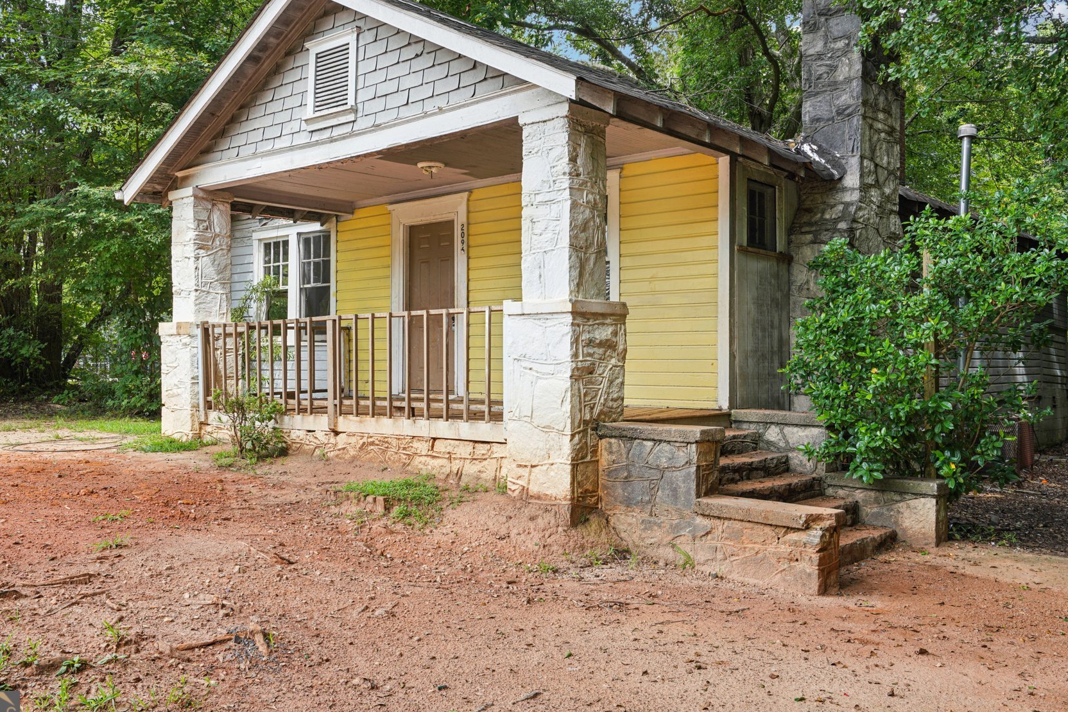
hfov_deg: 58.7
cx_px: 546
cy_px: 296
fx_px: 949
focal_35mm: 32
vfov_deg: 41.0
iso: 100
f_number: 8
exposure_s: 1/30
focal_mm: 26
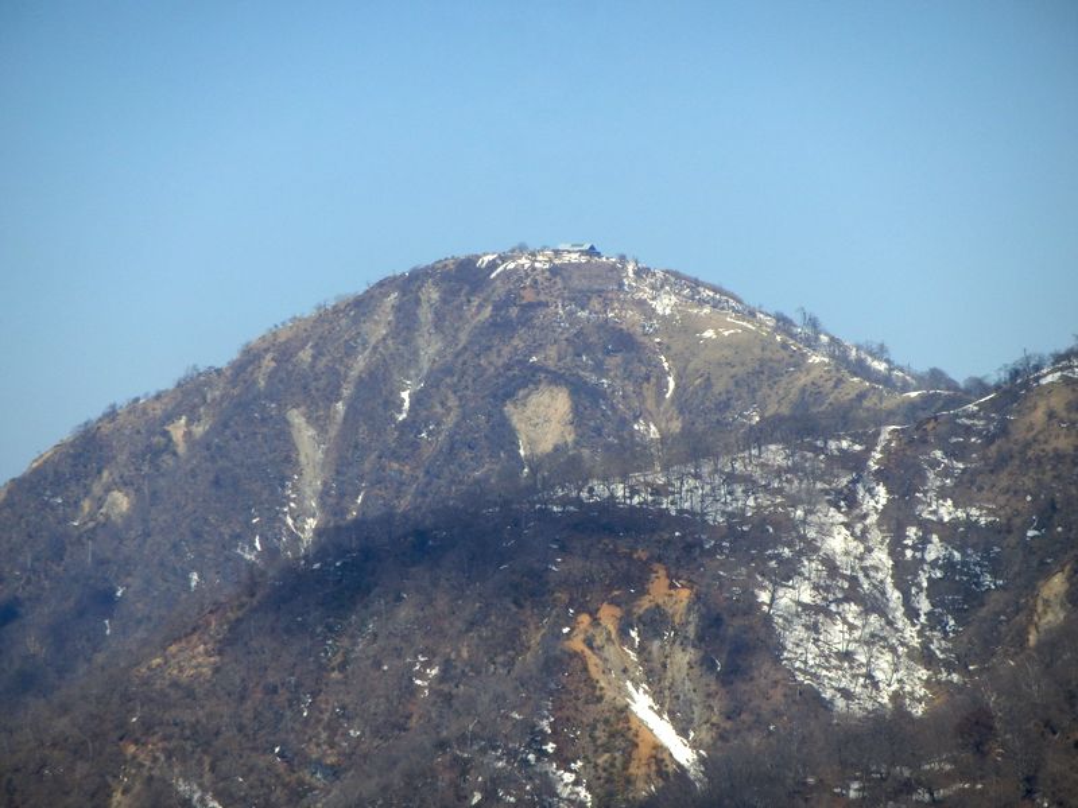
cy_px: 404
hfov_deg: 6.6
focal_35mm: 300
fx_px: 9343
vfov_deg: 5.0
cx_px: 539
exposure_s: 1/640
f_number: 5.9
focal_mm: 52.5
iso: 80
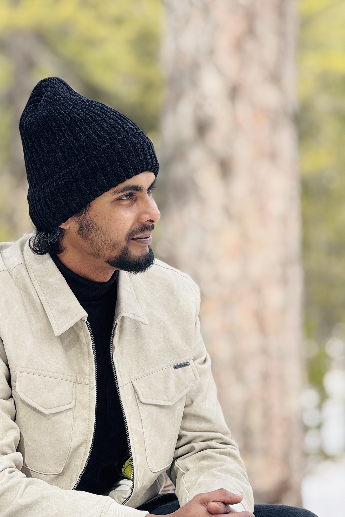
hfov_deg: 8.7
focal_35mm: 157
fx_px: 2256
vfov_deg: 13.1
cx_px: 107
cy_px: 288
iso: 50
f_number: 2.8
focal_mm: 15.66
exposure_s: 1/402
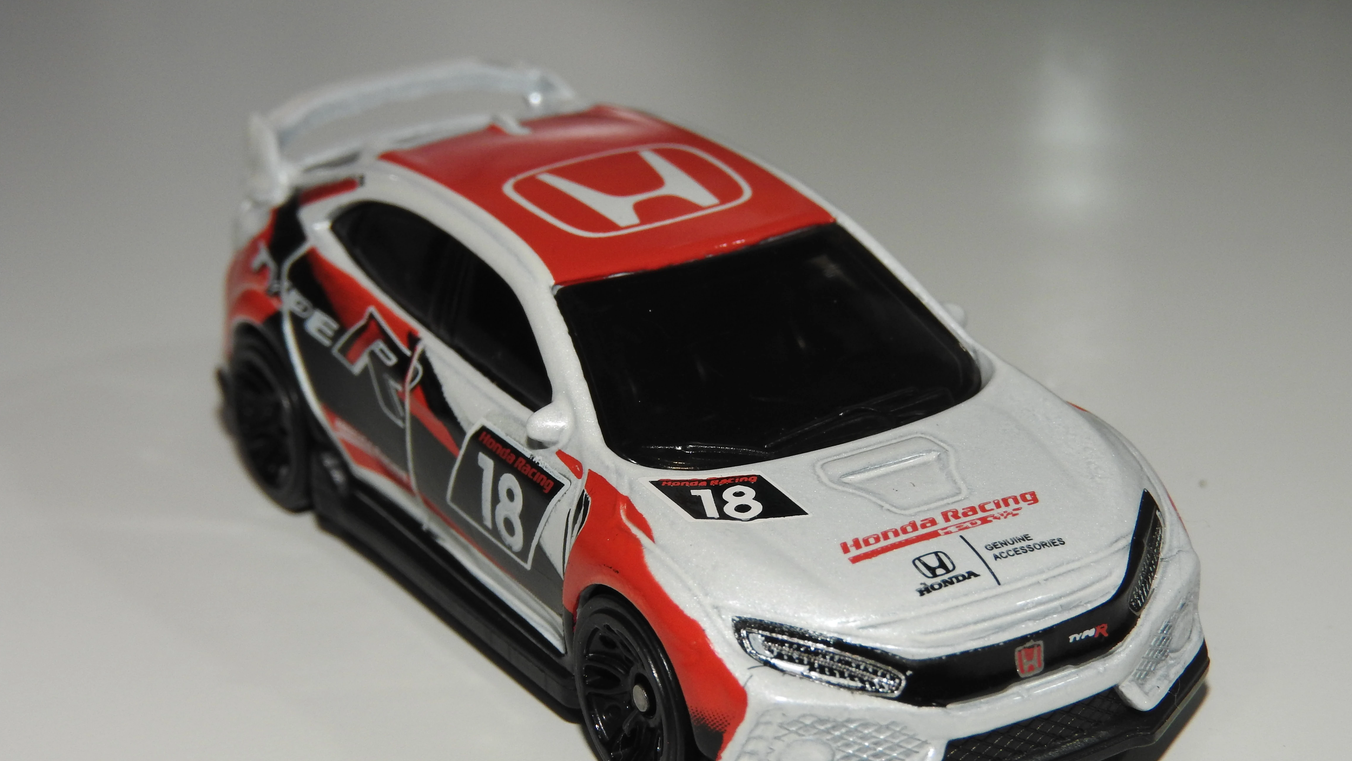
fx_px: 3334
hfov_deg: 22.9
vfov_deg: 13.0
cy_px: 478
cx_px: 678
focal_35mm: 93
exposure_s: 1/60
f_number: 5
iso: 200
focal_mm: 15.2
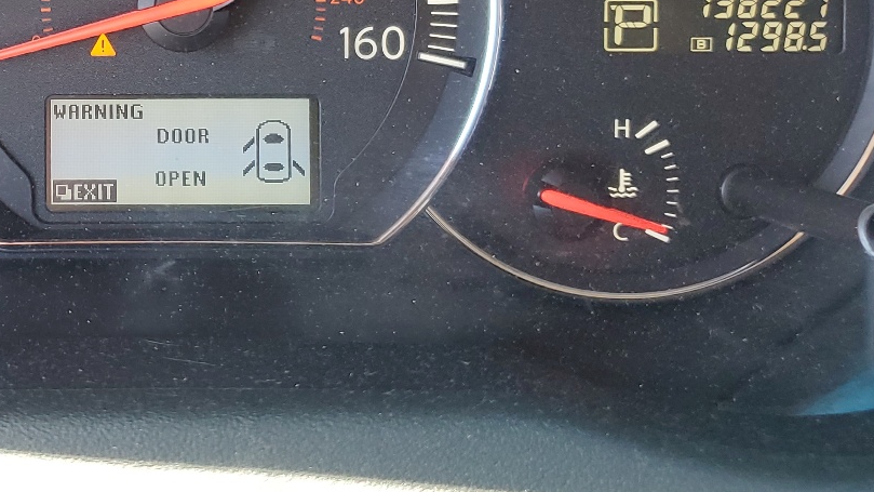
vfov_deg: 21.0
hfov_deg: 35.1
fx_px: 1298
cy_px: 42
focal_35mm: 56
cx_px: 91
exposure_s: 1/120
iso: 62
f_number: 1.5
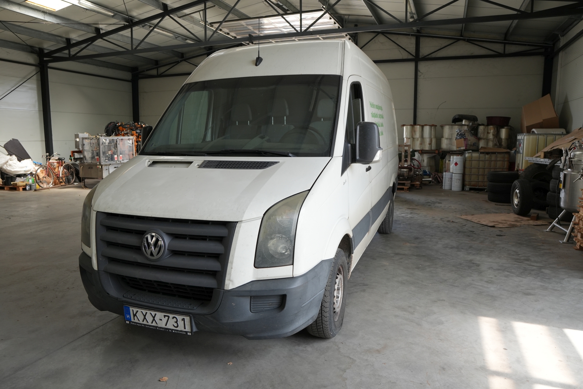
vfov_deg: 53.1
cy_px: 194
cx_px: 292
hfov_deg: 73.7
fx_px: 389
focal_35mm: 24
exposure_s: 1/160
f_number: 4
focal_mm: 16
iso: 250
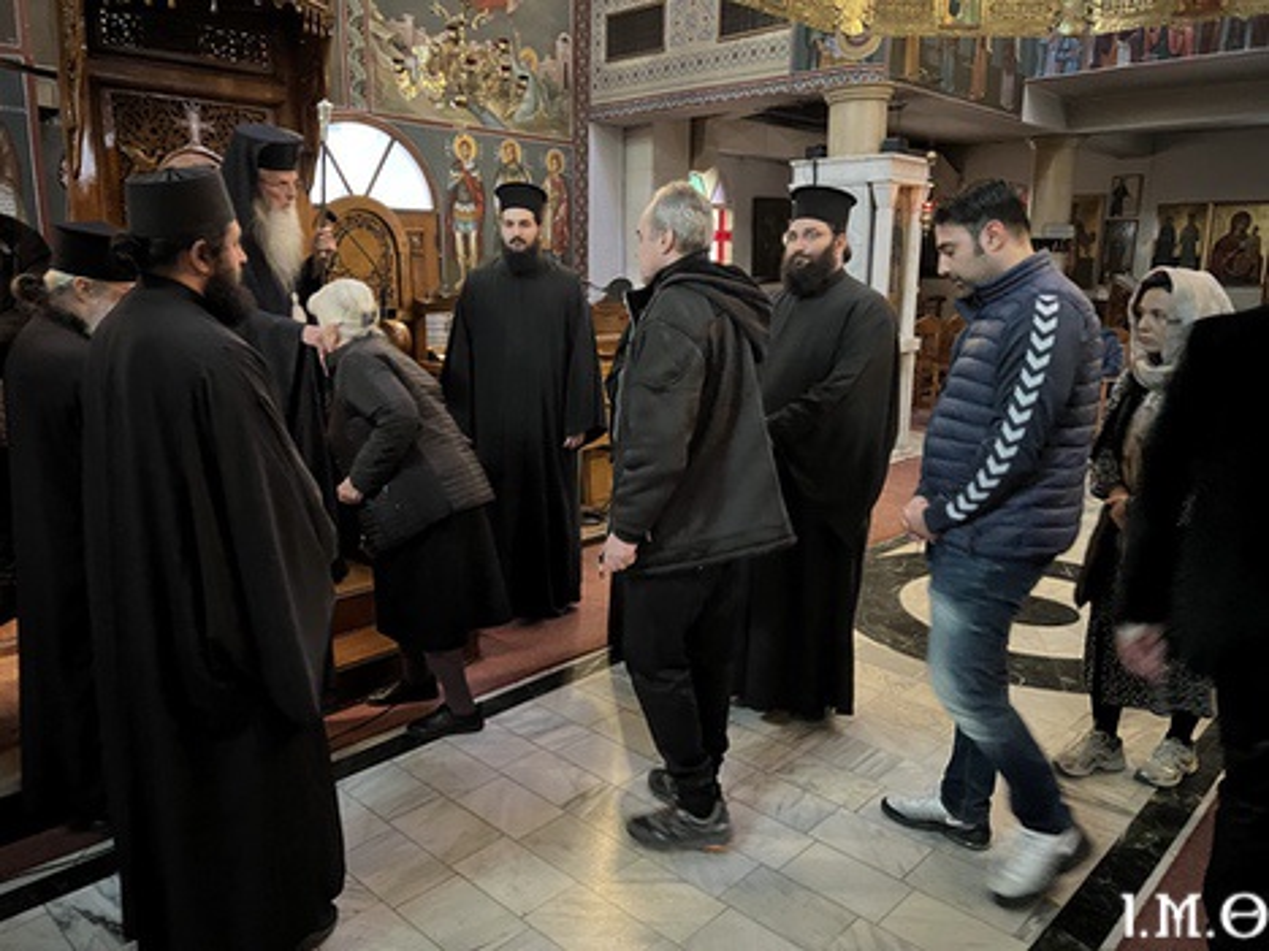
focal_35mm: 26
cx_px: 634
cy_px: 476
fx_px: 953
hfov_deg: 67.3
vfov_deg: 53.1
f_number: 1.5
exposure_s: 1/17
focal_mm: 5.7
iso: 1250
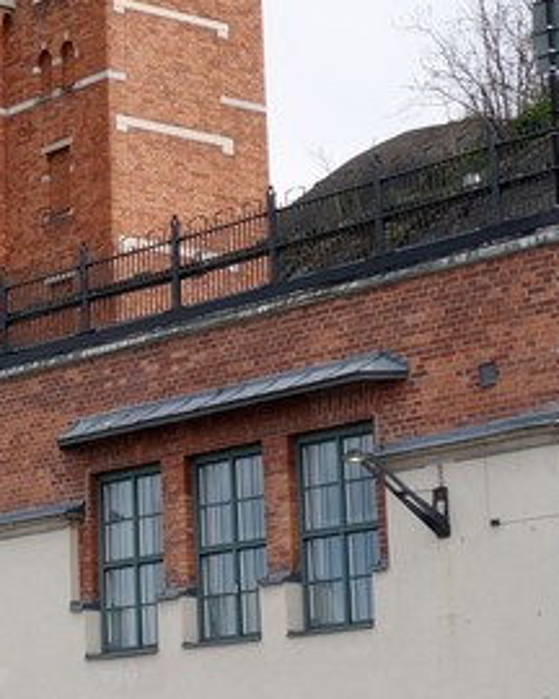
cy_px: 140
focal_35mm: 128
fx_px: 2647
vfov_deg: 14.9
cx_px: -274
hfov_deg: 11.6
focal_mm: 11.75
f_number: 5.6
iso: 125
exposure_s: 1/200
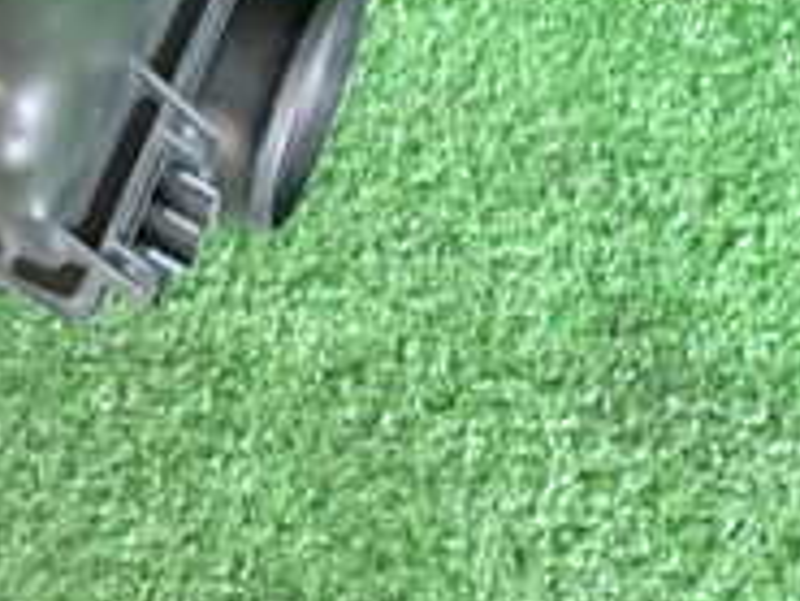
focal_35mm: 81
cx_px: -441
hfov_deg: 20.3
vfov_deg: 16.9
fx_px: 1873
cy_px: -233
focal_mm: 4.5
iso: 200
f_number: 2
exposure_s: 1/50
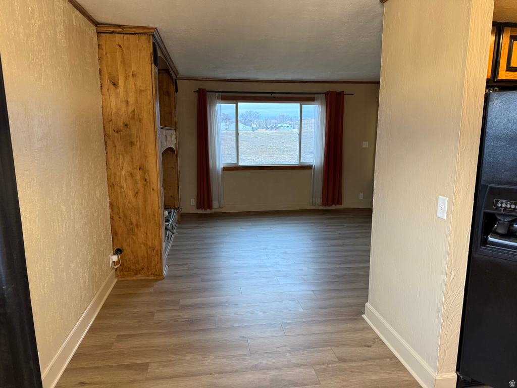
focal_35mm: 24
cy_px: 194
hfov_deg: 71.6
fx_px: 358
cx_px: 258
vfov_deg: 56.8
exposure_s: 1/60
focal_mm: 6.76
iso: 200
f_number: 1.78
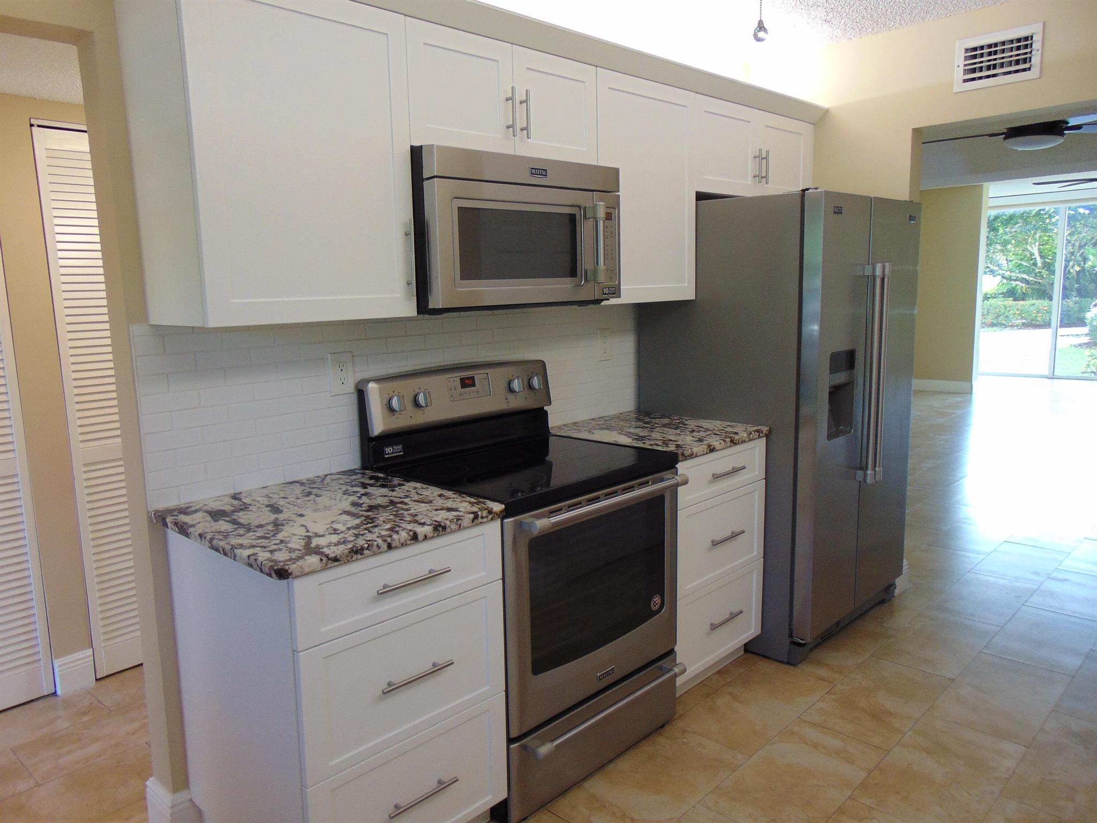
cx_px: 548
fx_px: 792
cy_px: 412
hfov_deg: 69.4
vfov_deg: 54.9
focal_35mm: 25
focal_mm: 4.5
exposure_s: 1/30
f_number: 3
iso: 100
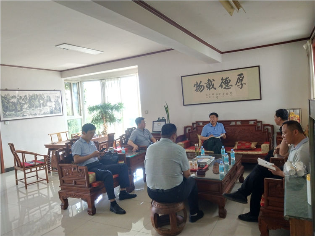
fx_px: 273
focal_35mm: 30
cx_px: 158
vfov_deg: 46.8
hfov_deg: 60.0
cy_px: 118
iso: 130
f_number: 1.8
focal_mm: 3.95
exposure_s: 1/60
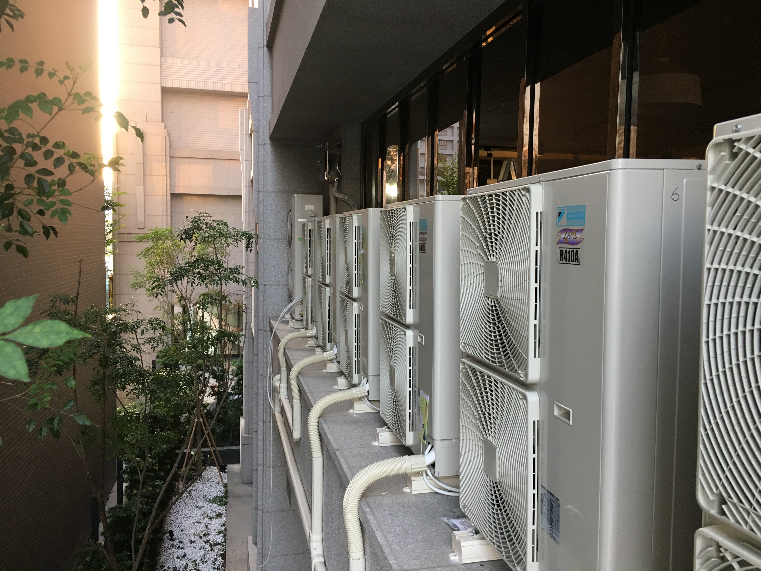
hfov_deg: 61.7
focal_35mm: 29
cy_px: 286
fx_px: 638
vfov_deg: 48.2
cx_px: 380
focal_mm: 4.15
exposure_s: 1/30
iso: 80
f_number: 2.2
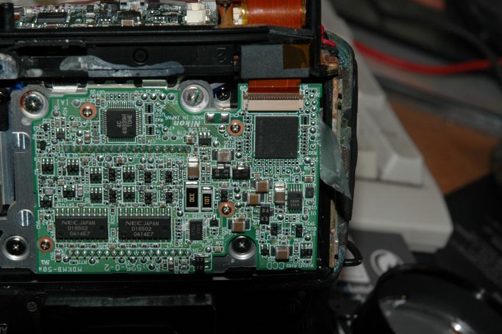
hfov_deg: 15.3
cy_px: 178
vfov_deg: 10.2
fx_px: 1867
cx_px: 220
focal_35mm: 134
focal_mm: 70
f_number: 10
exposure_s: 1/60
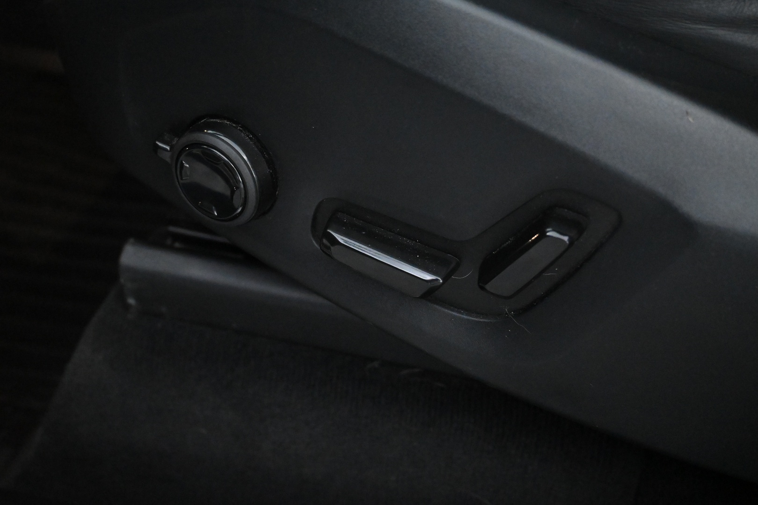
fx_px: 884
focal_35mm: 42
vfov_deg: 31.9
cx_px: 379
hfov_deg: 46.4
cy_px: 252
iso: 9000
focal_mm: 28
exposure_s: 1/50
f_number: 4.5
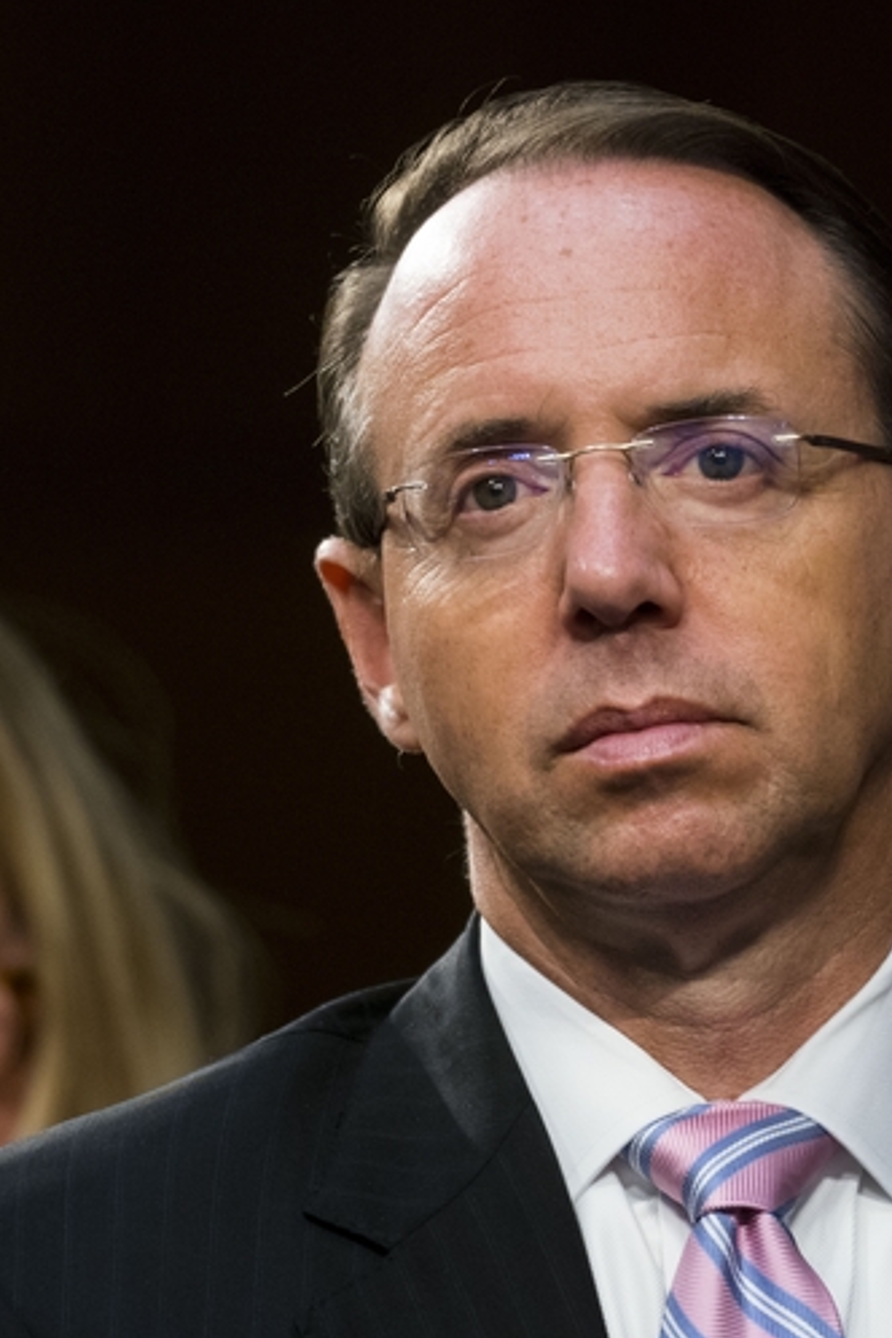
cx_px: 642
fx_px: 22410
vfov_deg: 3.4
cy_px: 669
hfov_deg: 2.3
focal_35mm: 603
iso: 4000
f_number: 5.6
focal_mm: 400
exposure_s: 1/250
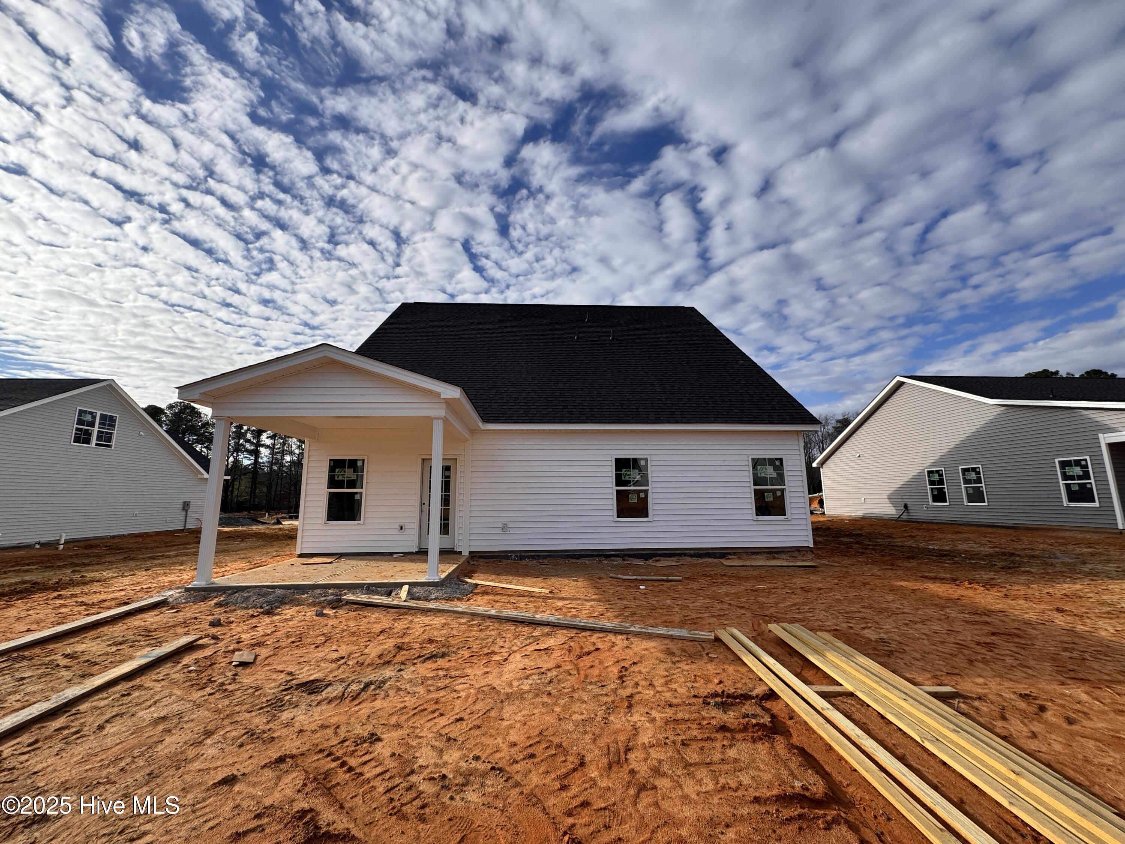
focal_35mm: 14
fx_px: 455
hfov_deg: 102.1
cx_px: 562
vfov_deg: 85.7
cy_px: 422
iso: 50
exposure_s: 1/2028
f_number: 2.2
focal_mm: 2.22
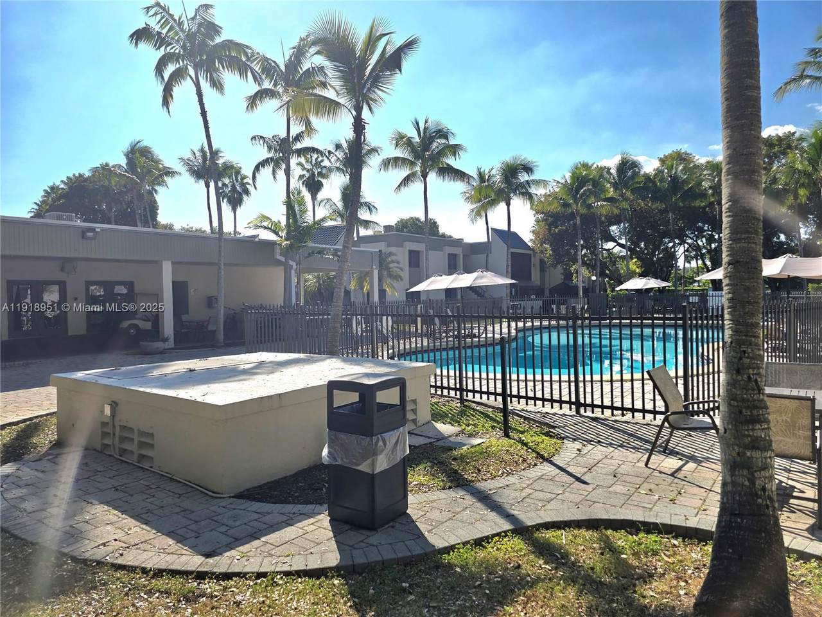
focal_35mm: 23
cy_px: 308
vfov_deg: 58.9
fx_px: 546
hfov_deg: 73.9
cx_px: 411
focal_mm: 6.3
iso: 12
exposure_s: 1/1429
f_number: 1.7
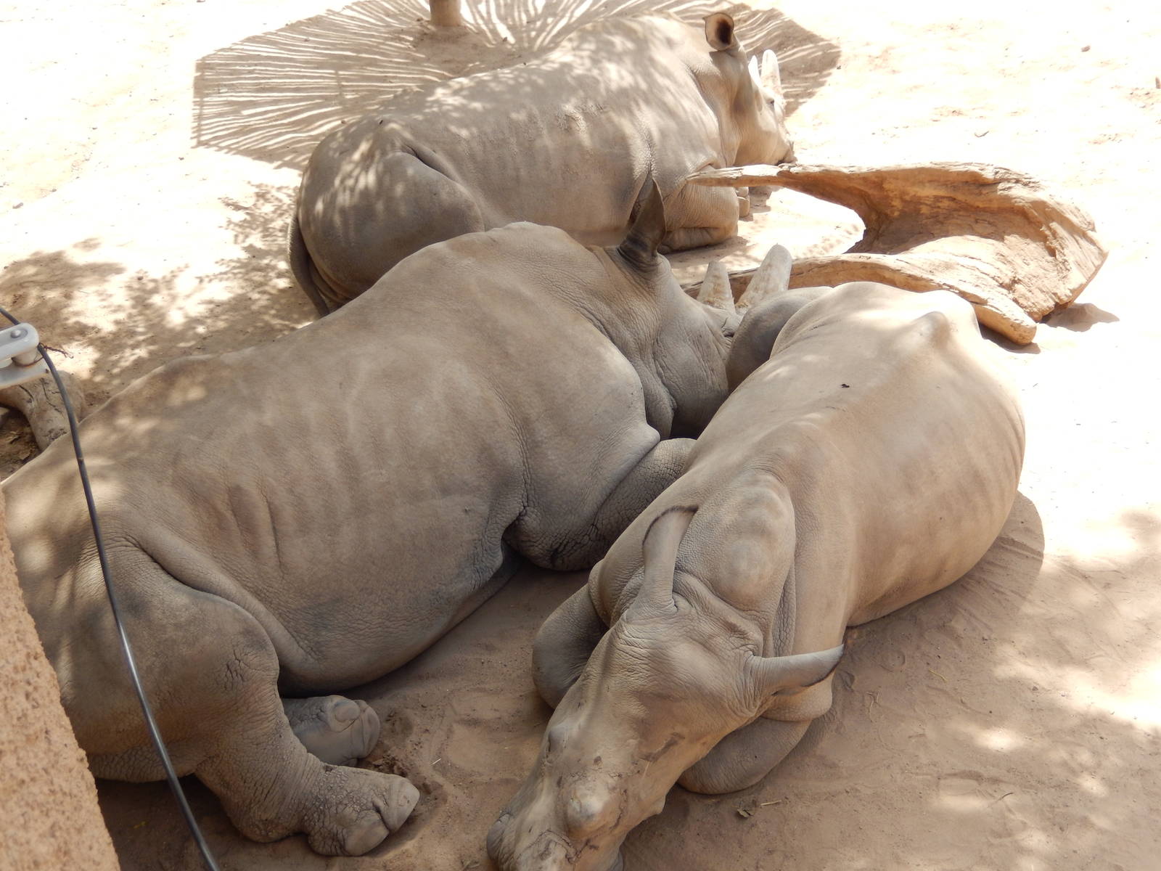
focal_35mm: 41
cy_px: 436
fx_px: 1375
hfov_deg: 45.8
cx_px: 580
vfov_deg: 35.1
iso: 125
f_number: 4.2
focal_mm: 7.3
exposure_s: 1/250
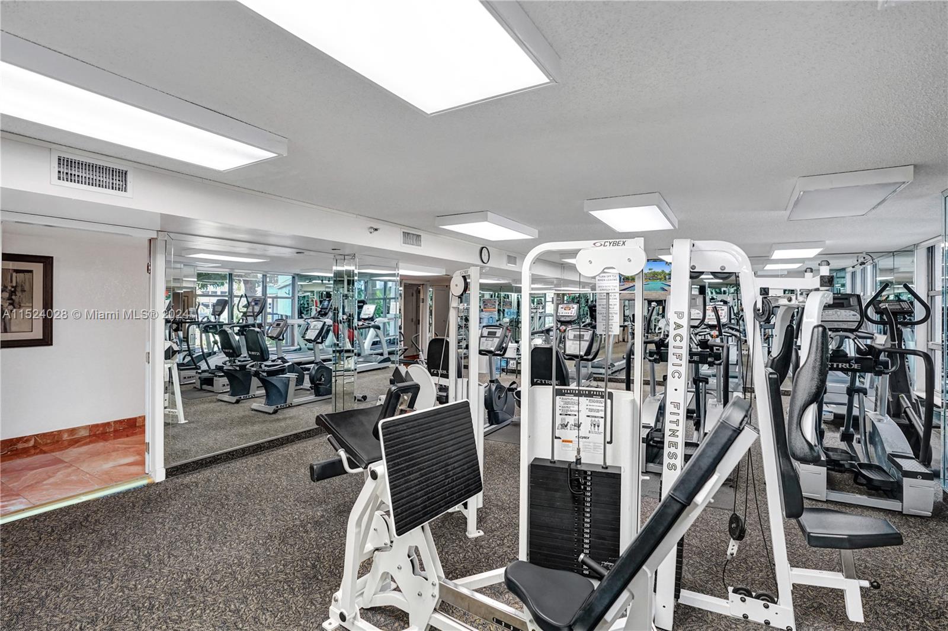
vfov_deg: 73.7
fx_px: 421
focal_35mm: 16
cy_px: 316
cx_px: 474
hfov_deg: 96.8
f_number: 2.8
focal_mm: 16
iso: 1250
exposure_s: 1/200
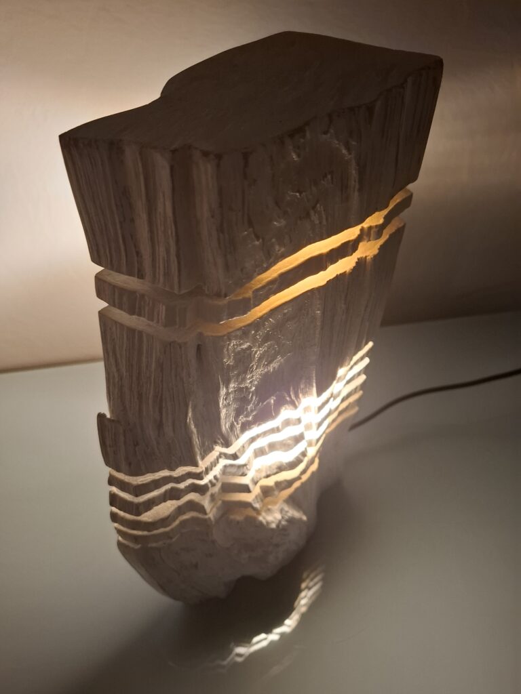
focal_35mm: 23
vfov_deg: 73.9
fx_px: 462
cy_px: 347
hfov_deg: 58.9
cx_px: 260
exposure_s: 1/33
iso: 400
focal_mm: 5.54
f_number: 1.8
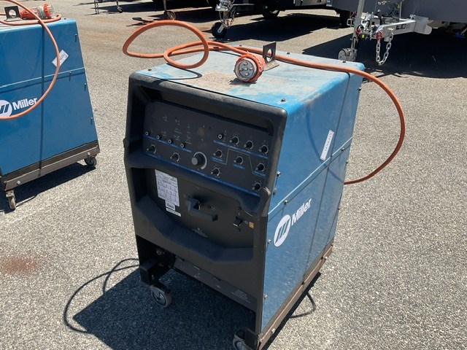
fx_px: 391
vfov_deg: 48.2
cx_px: 234
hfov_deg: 61.7
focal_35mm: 29
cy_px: 175
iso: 16
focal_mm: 3
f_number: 1.8
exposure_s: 1/1250
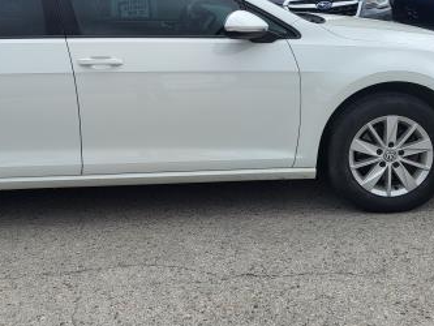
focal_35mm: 50
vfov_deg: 28.6
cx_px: 137
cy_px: 73
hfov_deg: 37.7
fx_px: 627
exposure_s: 1/715
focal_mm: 5.4
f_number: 1.8
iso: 40
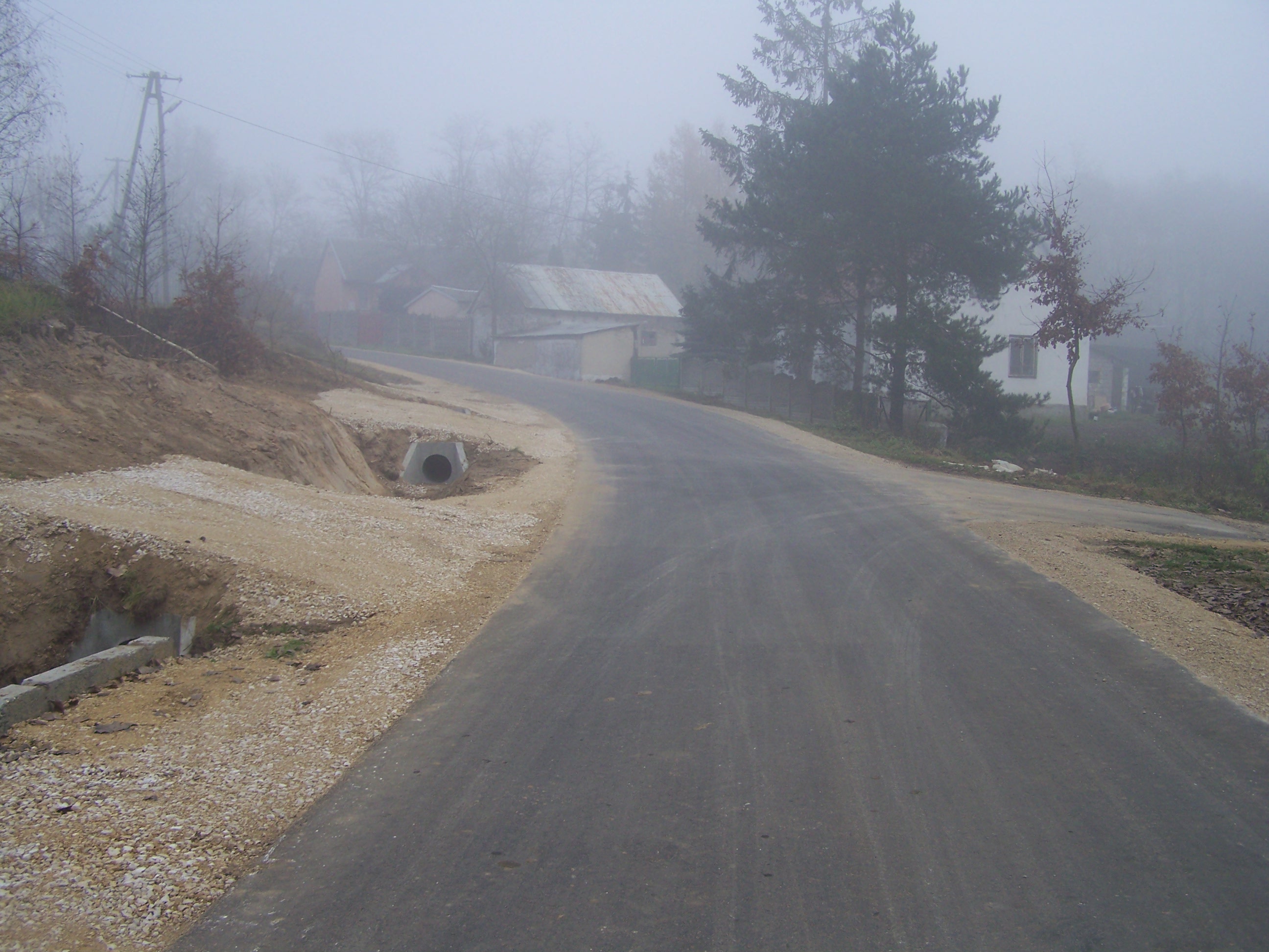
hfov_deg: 49.0
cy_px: 476
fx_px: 1393
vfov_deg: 37.7
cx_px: 634
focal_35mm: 38
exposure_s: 1/320
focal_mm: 6.3
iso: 64
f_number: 2.8
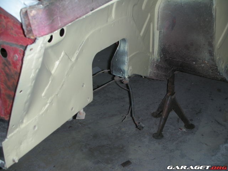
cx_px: 114
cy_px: 86
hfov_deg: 41.2
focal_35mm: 46
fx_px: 303
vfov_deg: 31.5
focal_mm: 7.7
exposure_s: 1/60
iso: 50
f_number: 3.2
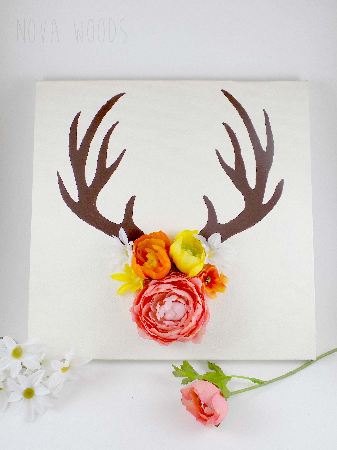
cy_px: 225
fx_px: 480
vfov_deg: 50.1
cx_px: 168
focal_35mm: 37
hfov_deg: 38.7
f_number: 3.5
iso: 80
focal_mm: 6.6
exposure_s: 1/60
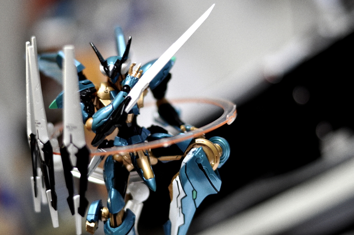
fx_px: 737
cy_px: 118
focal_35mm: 75
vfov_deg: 18.1
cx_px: 177
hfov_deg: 27.0
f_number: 1.8
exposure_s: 1/25
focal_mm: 50
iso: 400
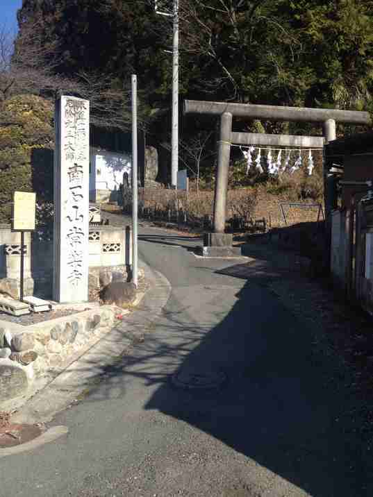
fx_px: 503
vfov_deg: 52.6
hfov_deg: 40.7
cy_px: 248
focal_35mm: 35
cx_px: 186
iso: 50
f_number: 2.4
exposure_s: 1/1082
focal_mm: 4.28
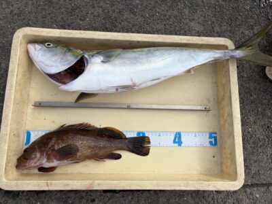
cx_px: 136
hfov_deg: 67.3
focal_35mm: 26
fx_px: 204
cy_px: 102
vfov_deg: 53.1
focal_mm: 5.96
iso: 50
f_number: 1.6
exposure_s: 1/4950
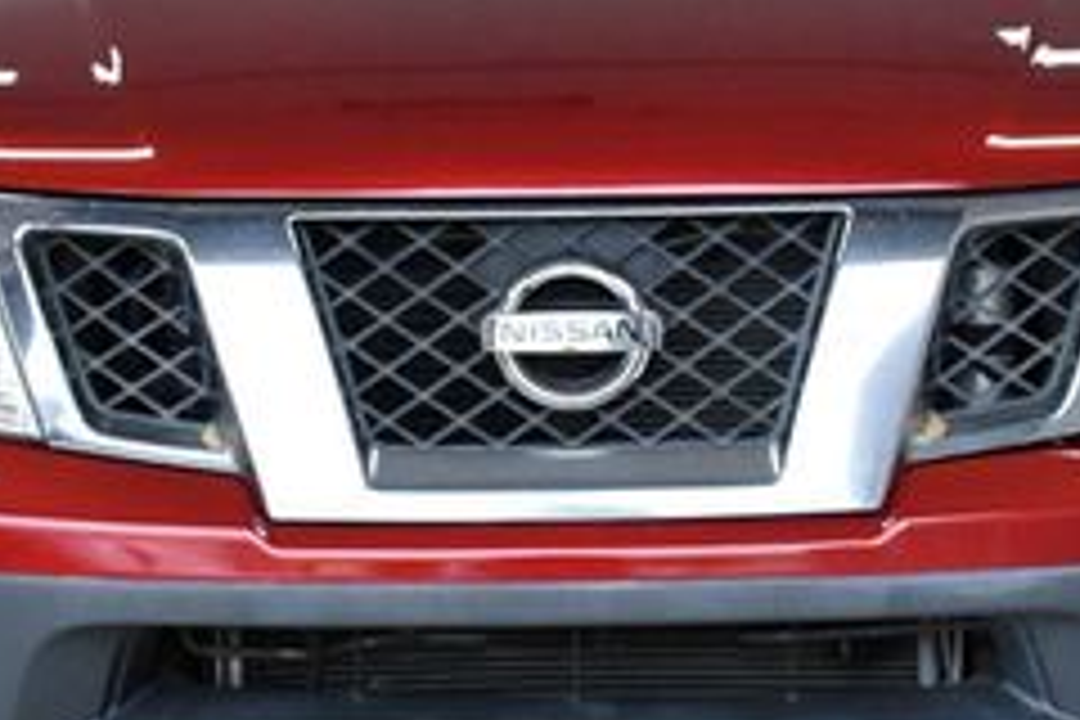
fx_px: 3600
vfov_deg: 11.4
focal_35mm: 120
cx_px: 558
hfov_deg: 17.1
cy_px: 220
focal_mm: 30
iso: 2500
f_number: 10
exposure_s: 1/400
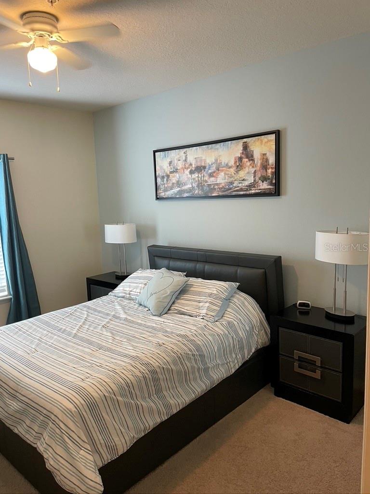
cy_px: 247
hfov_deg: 53.1
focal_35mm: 26
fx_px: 371
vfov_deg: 67.3
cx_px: 185
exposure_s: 1/60
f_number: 1.6
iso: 200
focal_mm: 4.2
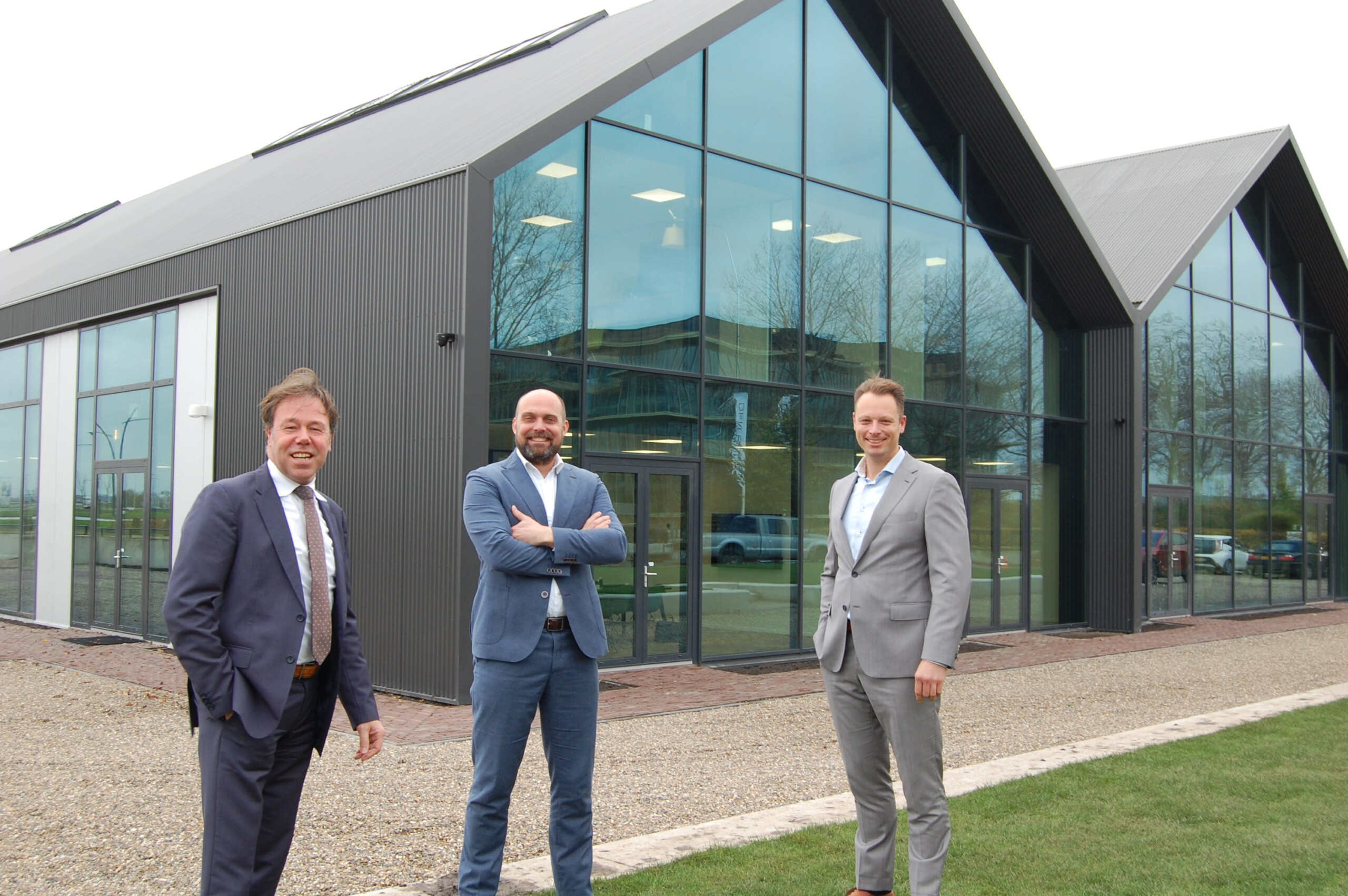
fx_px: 1347
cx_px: 674
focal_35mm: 36
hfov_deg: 53.2
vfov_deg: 36.8
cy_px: 448
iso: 360
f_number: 5.6
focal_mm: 24
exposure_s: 1/125
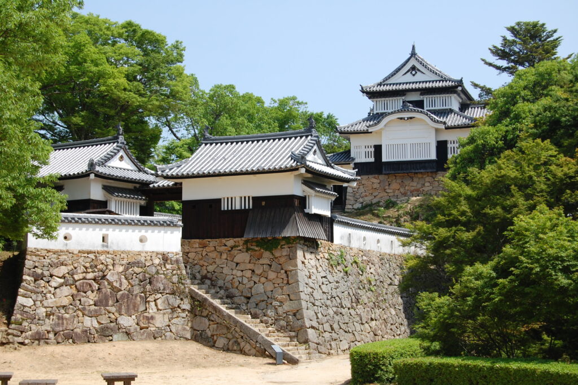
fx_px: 1083
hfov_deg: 29.9
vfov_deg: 20.1
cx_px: 289
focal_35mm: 68
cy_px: 192
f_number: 9
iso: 200
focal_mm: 45
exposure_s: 1/320
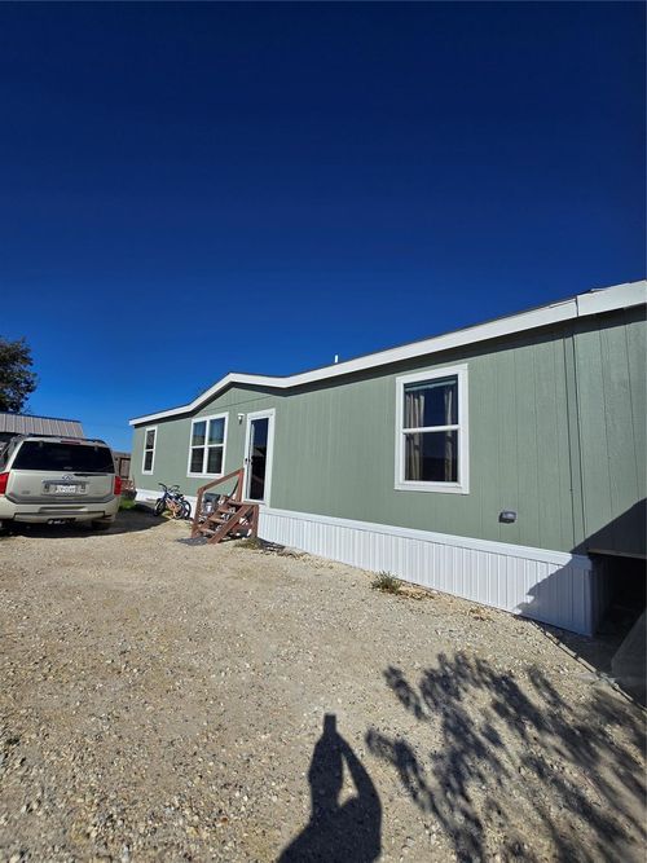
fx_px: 324
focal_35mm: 13
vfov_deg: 106.2
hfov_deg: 89.9
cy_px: 432
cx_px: 324
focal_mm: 2.2
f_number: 2.2
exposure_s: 1/5061
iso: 50
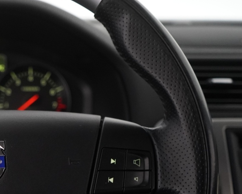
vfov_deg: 20.8
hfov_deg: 24.9
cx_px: -10
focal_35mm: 72
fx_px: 516
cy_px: 172
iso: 4000
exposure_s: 1/60
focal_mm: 34
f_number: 4
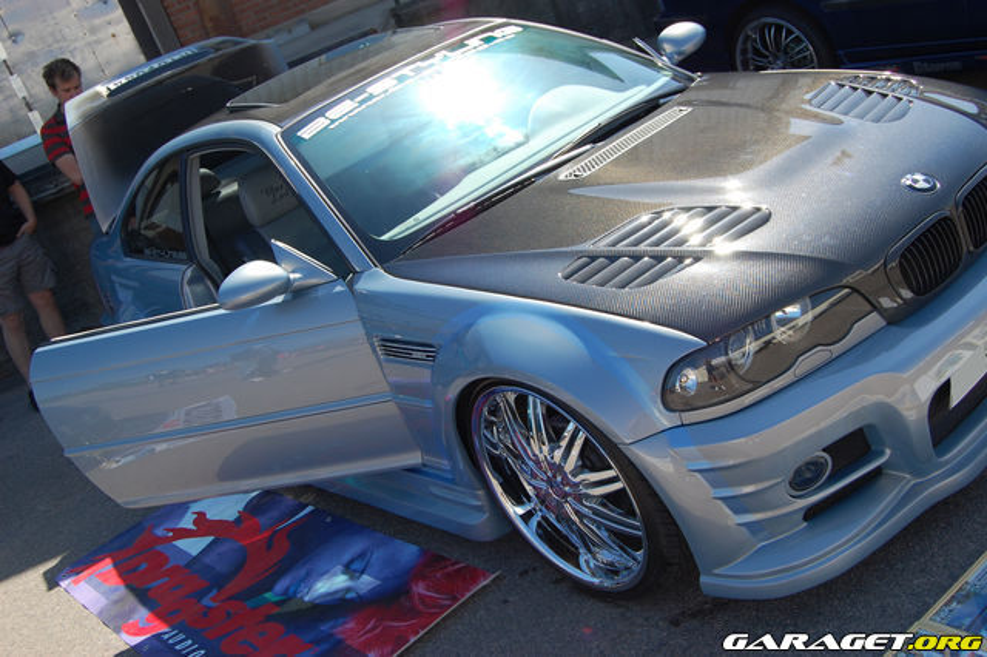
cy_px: 328
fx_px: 1069
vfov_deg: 34.2
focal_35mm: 39
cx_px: 494
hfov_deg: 49.6
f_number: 8
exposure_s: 1/250
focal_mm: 26
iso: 200
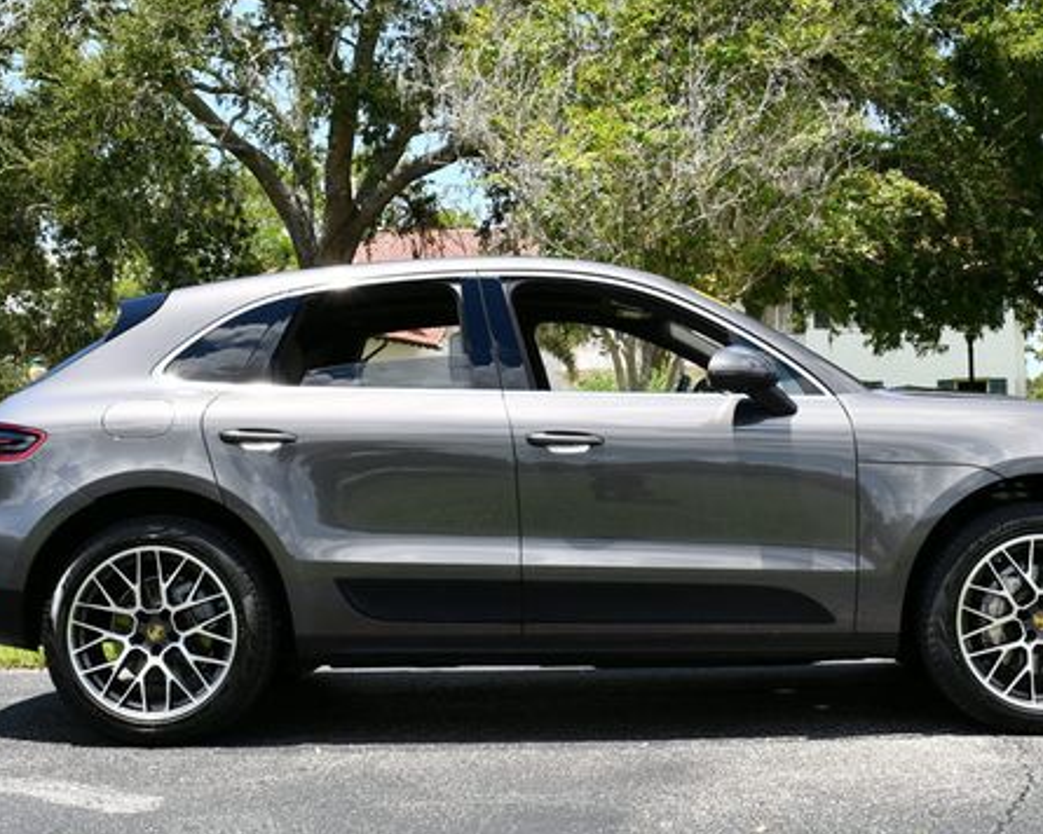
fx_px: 1667
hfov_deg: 34.7
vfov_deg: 28.1
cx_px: 577
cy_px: 363
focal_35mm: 54
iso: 160
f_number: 8
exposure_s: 1/250
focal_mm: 20
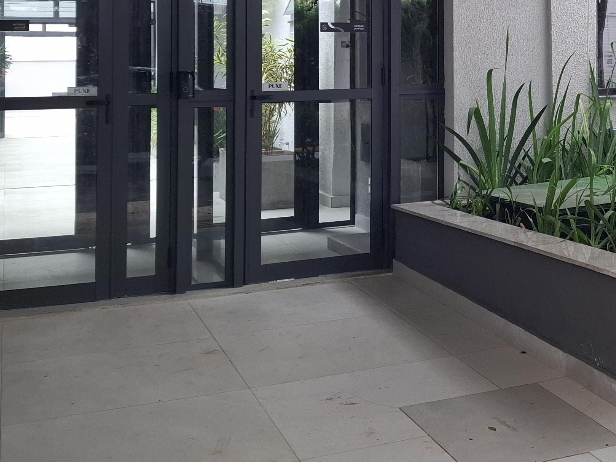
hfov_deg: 30.7
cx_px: 622
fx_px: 1032
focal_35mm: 58
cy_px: 30
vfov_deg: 24.4
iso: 200
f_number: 1.8
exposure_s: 1/120
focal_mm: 5.54
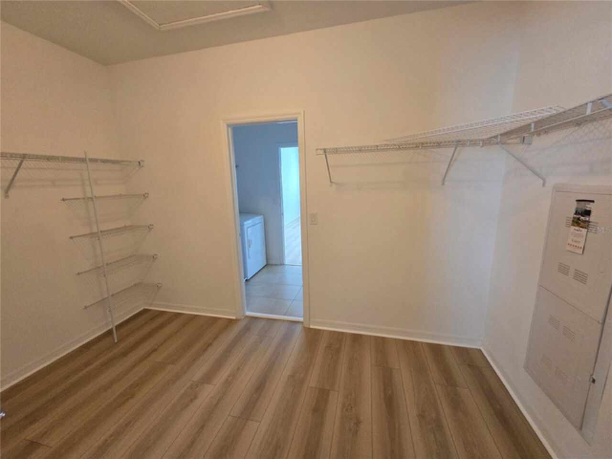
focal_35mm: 13
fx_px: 230
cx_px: 306
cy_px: 230
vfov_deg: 89.9
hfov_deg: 106.2
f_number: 2.2
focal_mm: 2.2
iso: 500
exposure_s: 1/60
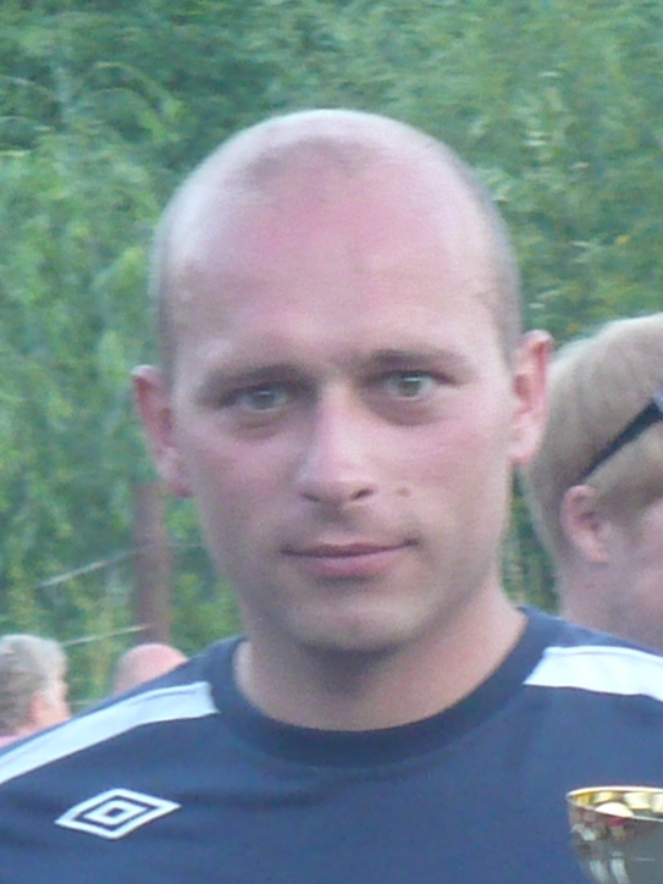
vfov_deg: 18.7
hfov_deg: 14.1
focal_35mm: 105
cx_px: 332
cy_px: 442
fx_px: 2681
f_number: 3.4
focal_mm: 14.5
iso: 160
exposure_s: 1/30
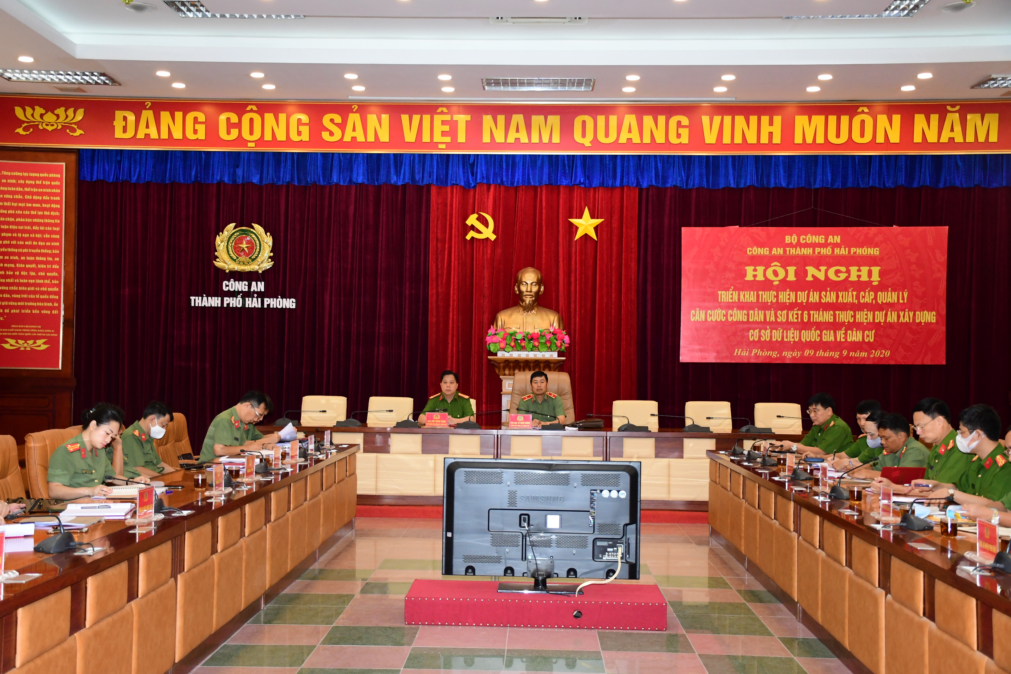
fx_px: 1348
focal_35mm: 48
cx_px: 506
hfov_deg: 41.1
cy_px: 337
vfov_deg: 28.1
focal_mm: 32
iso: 2000
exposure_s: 1/200
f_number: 5
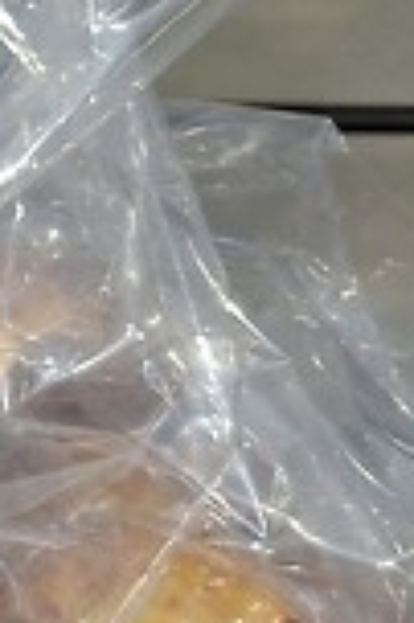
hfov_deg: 9.6
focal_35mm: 113
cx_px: -799
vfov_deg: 18.0
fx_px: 1954
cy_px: 453
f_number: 1.8
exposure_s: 1/120
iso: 100
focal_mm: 4.69
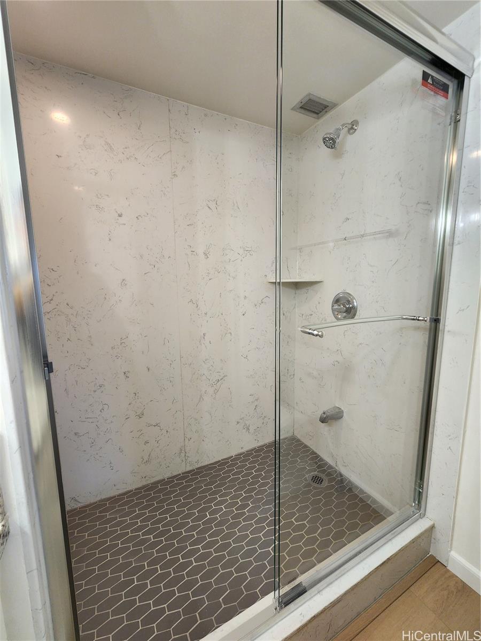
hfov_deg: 89.9
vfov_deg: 106.2
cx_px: 240
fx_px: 241
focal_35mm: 13
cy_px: 320
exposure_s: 1/60
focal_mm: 2.2
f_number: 2.2
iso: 160
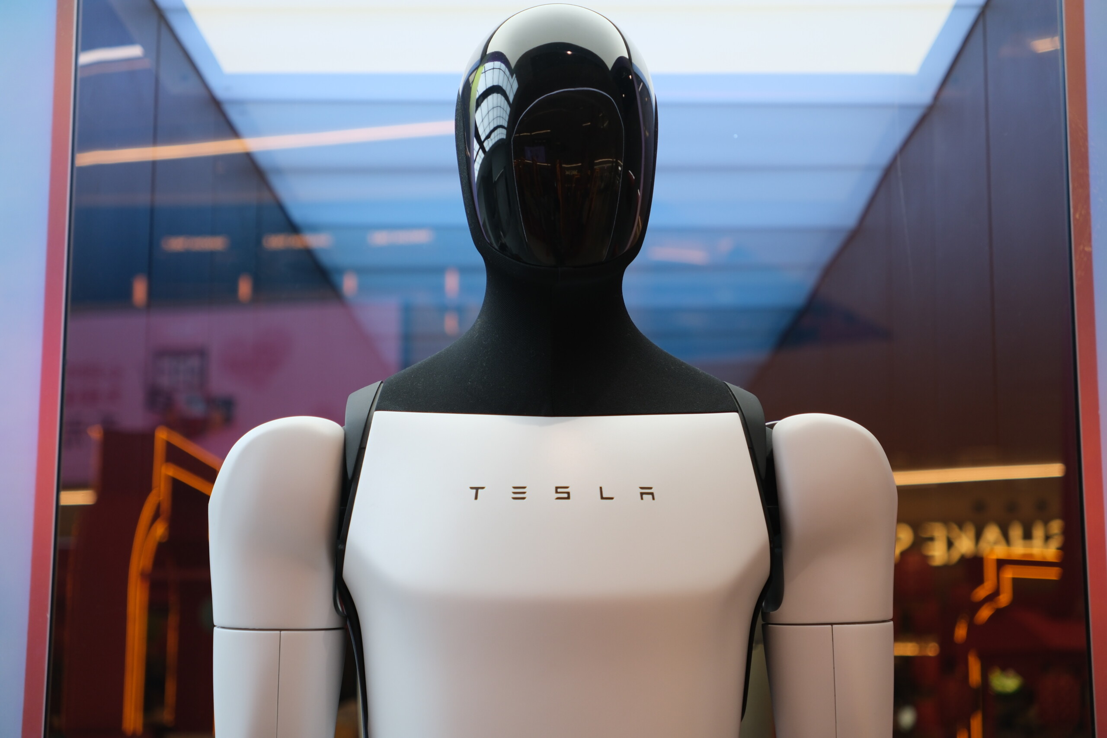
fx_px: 1814
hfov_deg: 33.9
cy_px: 369
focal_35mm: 59
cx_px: 554
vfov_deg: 23.0
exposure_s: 1/180
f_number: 3.2
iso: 320
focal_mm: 39.5
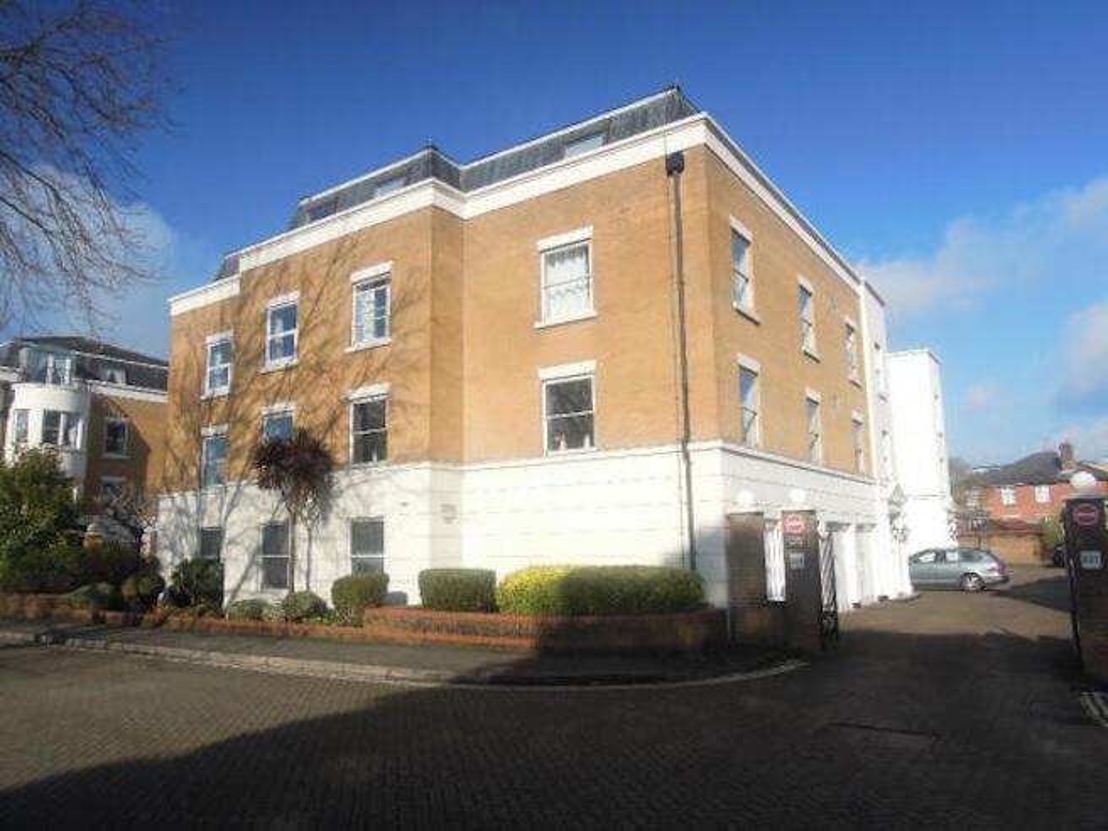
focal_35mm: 24
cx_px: 554
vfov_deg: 56.8
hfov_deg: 71.6
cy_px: 416
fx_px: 768
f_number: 3.5
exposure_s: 1/1600
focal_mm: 4.3
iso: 160
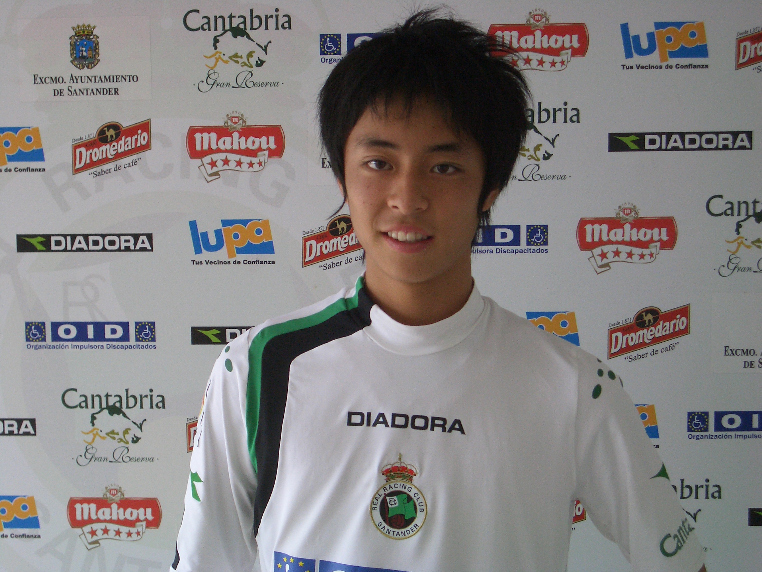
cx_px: 381
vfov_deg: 23.7
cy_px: 286
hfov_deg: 31.2
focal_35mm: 62
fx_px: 1365
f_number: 3.5
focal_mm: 10.2
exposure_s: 1/100
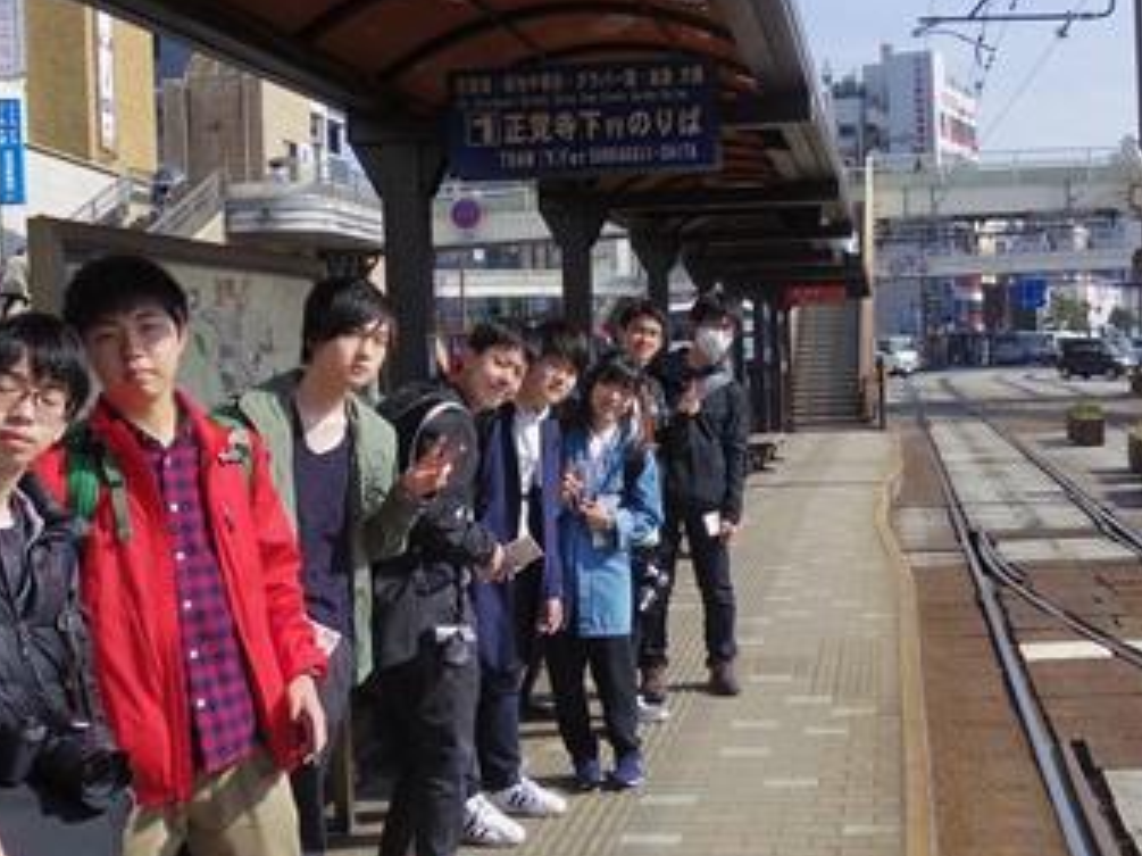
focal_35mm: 44
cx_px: 764
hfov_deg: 42.4
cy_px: 365
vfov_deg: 32.8
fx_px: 1451
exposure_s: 1/800
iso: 200
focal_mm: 5
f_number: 4
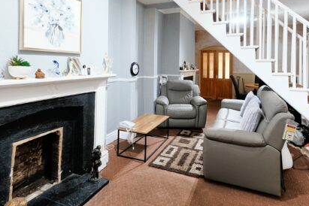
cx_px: 168
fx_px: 180
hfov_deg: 81.0
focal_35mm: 21
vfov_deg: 57.6
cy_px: 62
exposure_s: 1/12
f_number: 4
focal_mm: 10
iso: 800
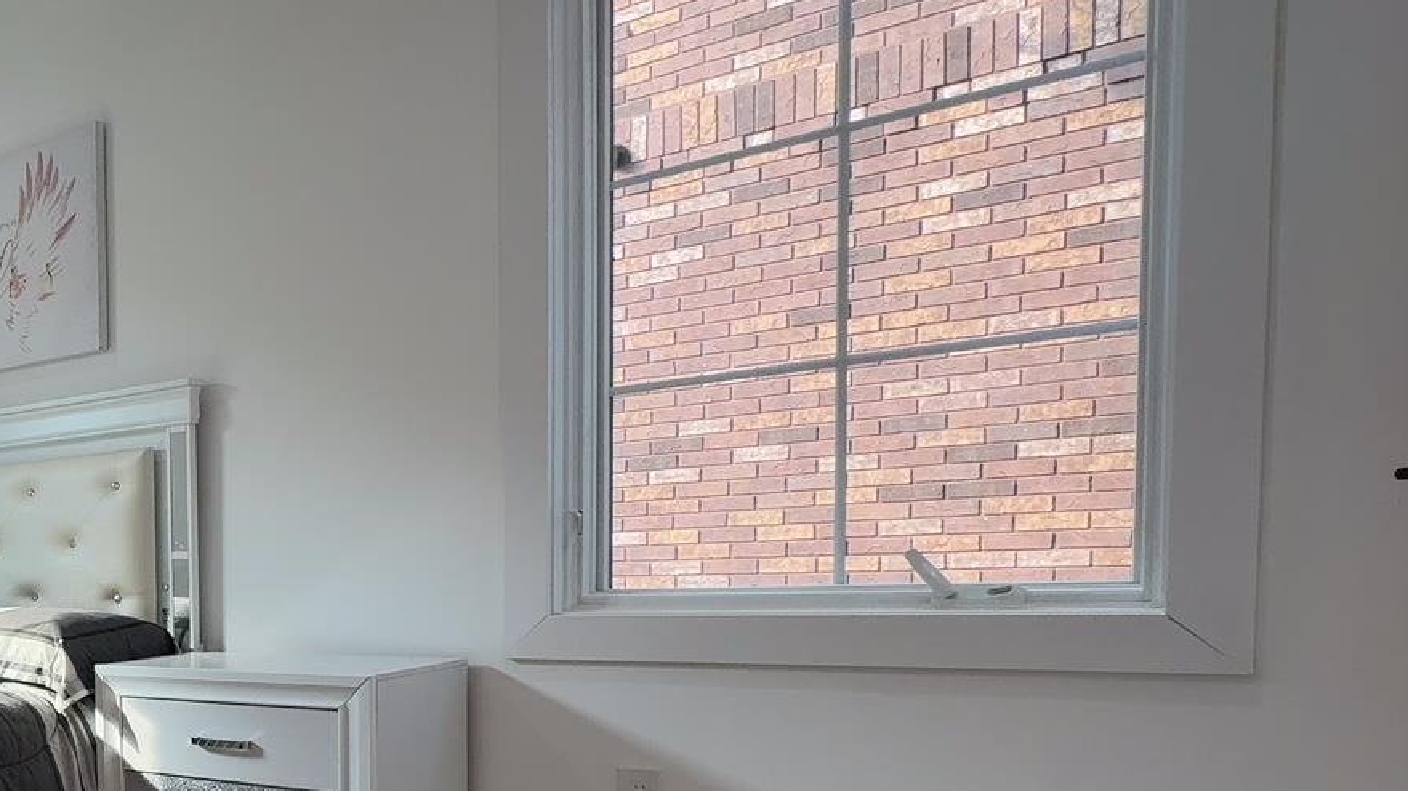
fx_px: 1306
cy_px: 668
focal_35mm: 35
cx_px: -186
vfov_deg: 32.5
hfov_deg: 42.6
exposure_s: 1/120
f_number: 2.2
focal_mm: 2.22
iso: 64
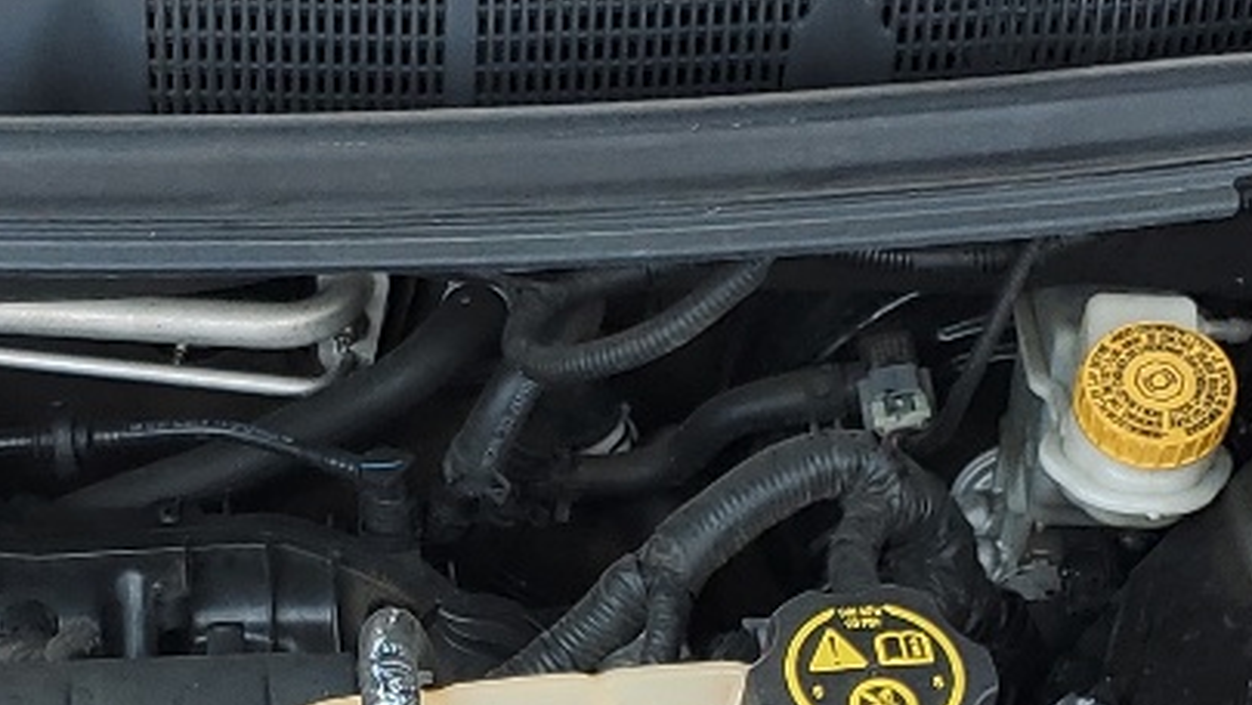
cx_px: 356
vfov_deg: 10.6
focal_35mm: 112
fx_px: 3719
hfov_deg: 19.0
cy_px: 878
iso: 50
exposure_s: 1/244
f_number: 1.5
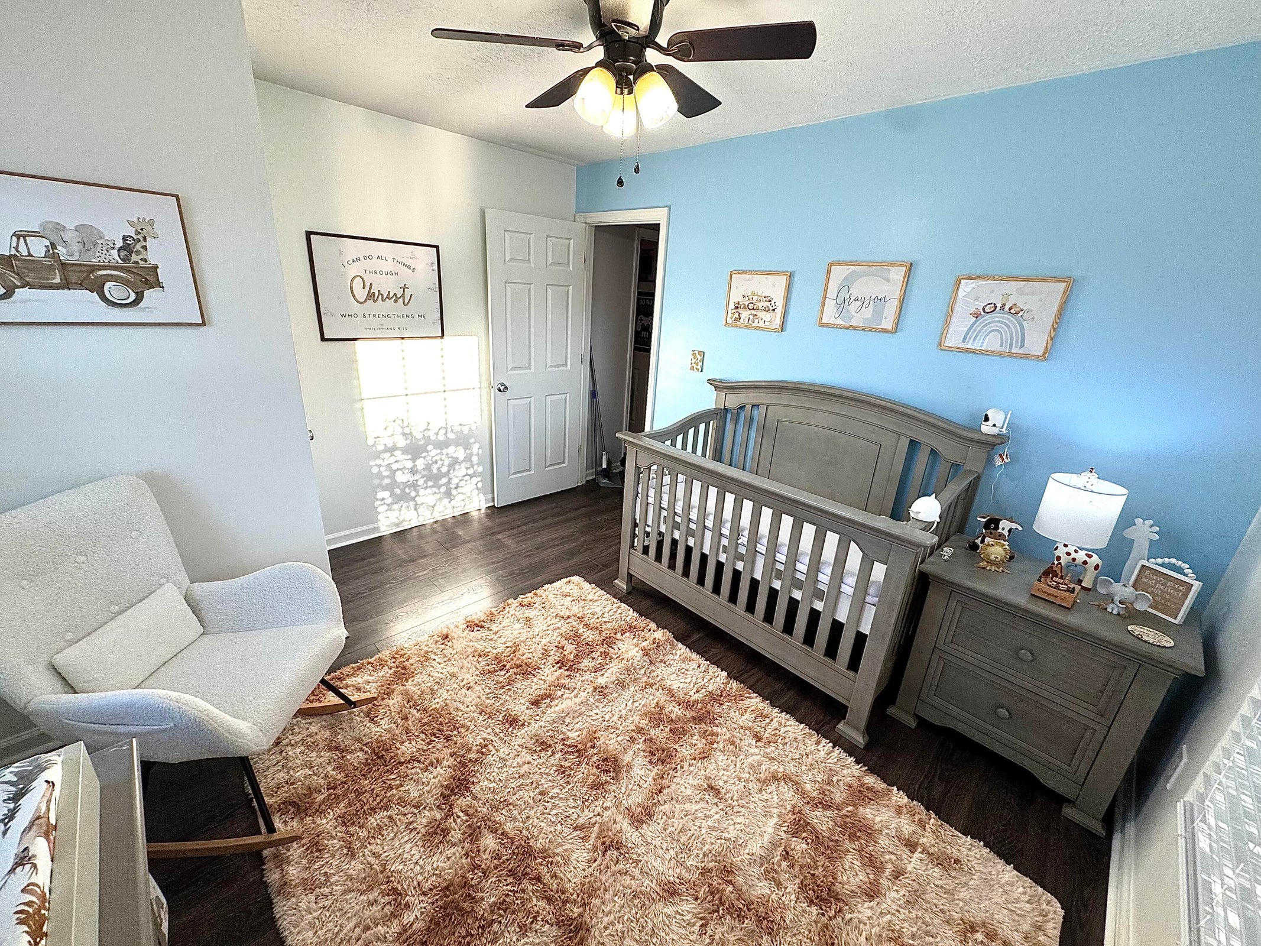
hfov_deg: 102.1
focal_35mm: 14
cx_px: 630
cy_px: 473
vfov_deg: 85.7
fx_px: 510
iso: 125
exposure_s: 1/120
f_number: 2.2
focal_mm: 2.22
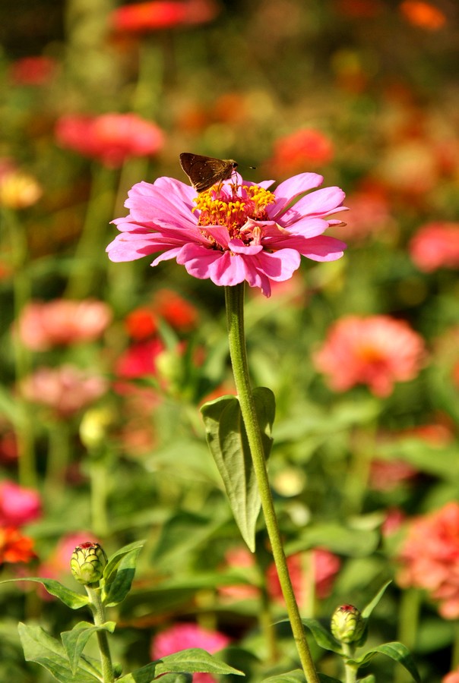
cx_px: 230
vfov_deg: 13.0
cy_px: 342
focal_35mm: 158
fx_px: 2998
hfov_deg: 8.8
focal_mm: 105
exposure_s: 1/400
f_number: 5.6
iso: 100
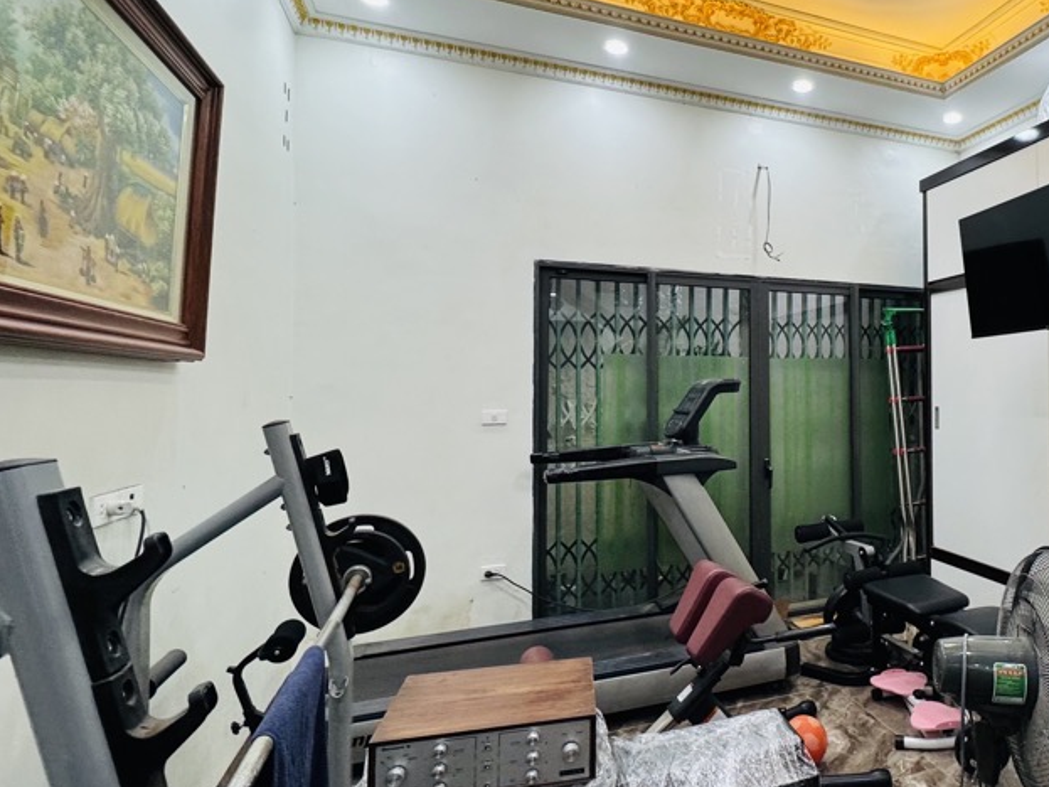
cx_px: 778
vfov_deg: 58.8
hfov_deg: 69.4
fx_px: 697
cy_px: 364
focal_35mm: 23
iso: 200
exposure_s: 1/100
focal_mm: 2.22
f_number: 2.2
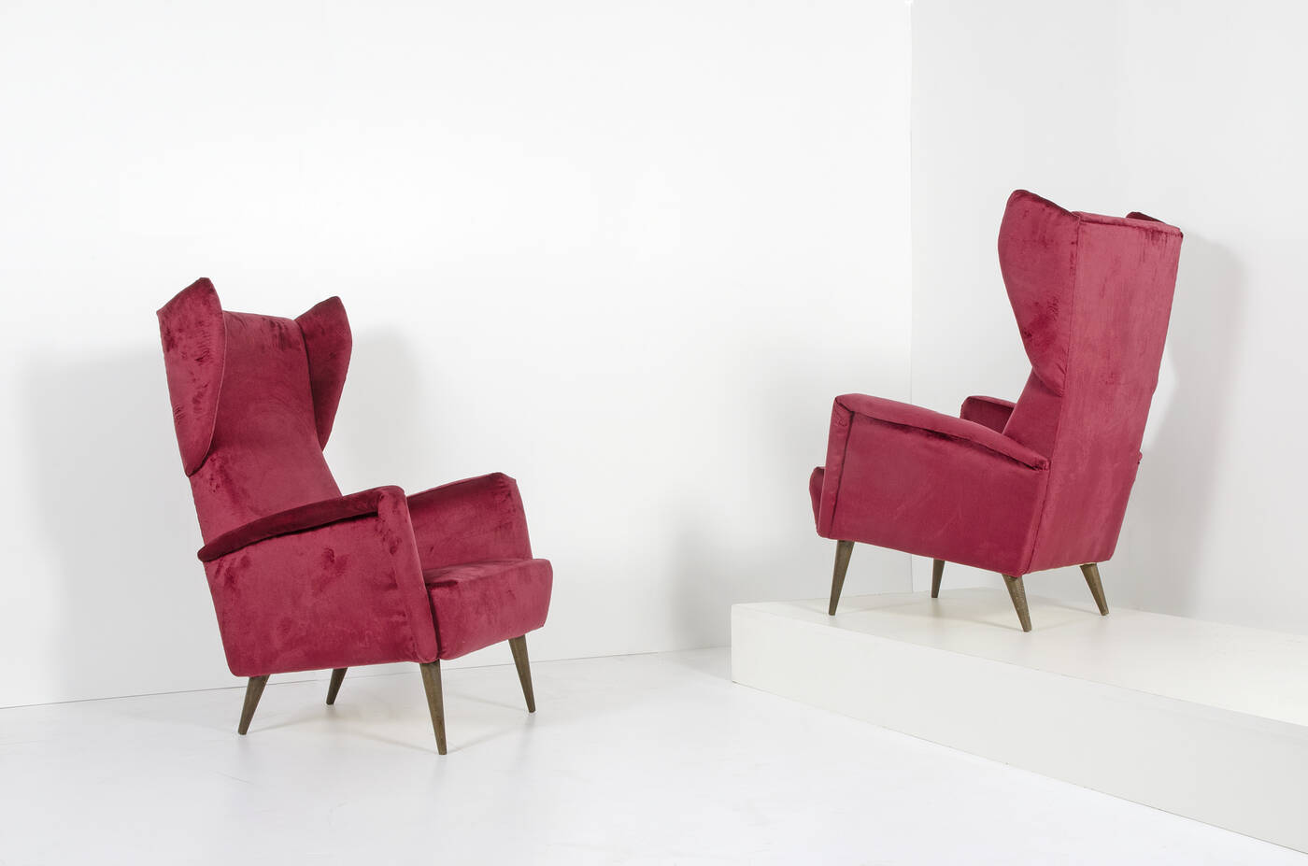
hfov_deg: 49.6
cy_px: 433
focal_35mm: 39
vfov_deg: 34.1
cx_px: 654
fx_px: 1414
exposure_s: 1/200
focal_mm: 26
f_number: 20
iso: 160
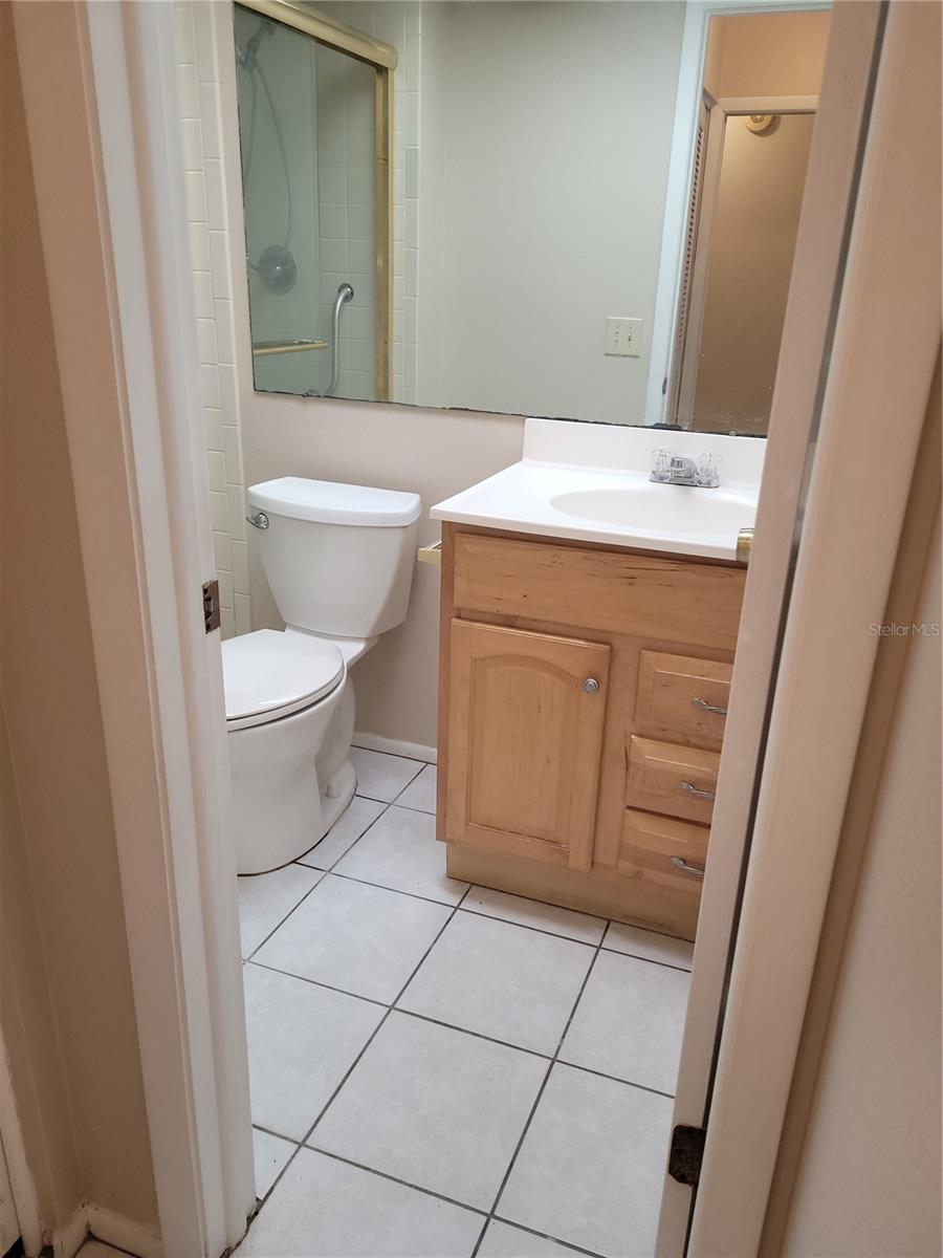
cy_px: 629
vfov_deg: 67.3
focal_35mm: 26
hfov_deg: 53.1
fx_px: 944
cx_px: 472
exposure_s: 1/60
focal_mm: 5.4
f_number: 1.8
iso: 80
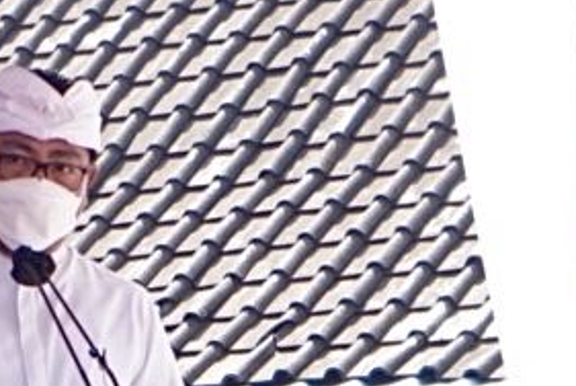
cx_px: 44
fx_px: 2418
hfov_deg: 13.4
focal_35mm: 151
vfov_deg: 9.1
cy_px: 257
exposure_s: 1/200
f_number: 5.6
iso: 400
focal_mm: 70
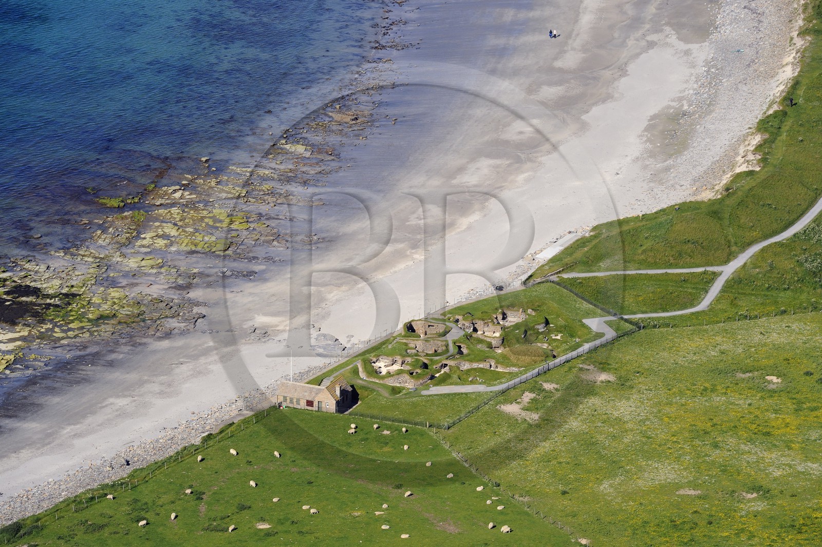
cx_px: 411
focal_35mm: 200
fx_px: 4565
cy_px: 274
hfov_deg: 10.3
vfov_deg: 6.9
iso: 400
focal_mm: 200
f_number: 9
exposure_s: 1/800
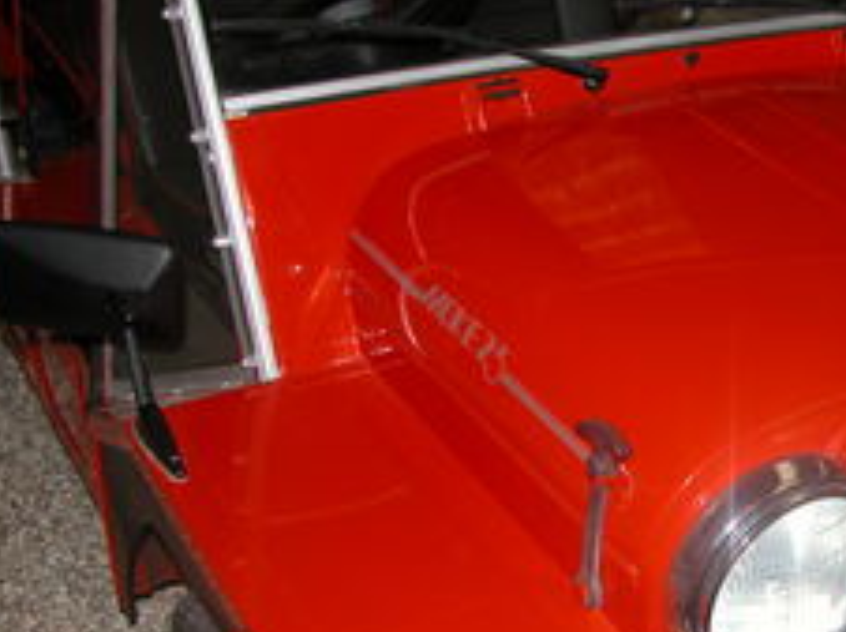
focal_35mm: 62
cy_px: 438
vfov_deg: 23.5
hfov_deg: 30.1
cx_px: 730
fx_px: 1514
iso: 100
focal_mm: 8.9
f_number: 2.8
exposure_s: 1/60
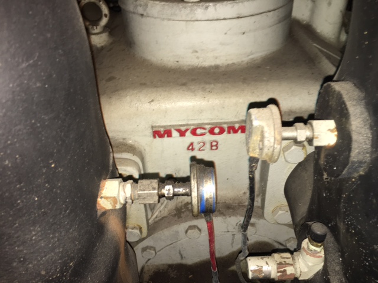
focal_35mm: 29
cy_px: 142
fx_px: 317
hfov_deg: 61.7
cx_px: 189
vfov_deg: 48.2
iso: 40
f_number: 2.2
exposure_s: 1/16
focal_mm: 4.15
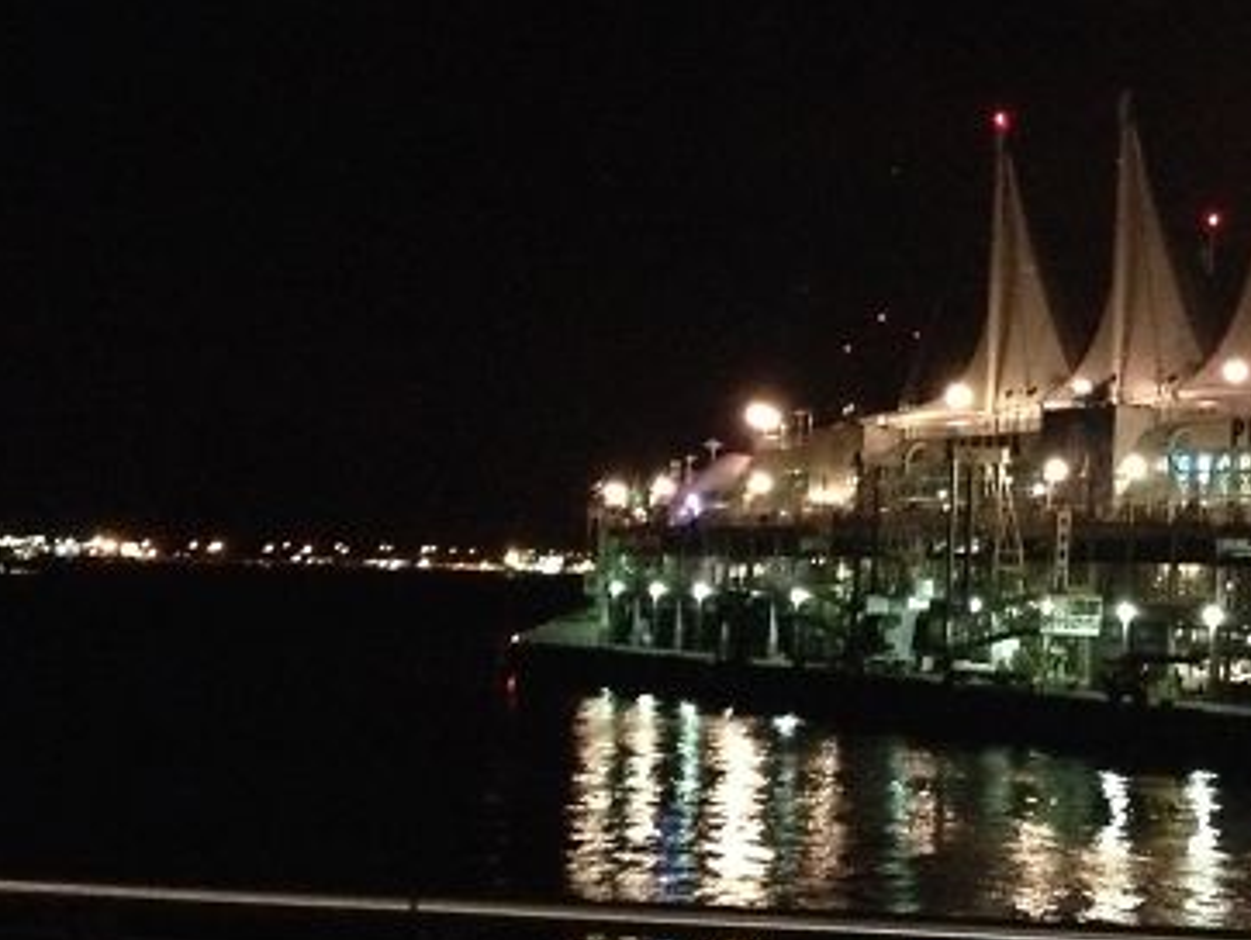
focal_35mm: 85
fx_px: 3074
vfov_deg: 17.3
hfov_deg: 22.2
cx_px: 1223
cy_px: 304
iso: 800
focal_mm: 4.28
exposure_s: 1/15
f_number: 2.4
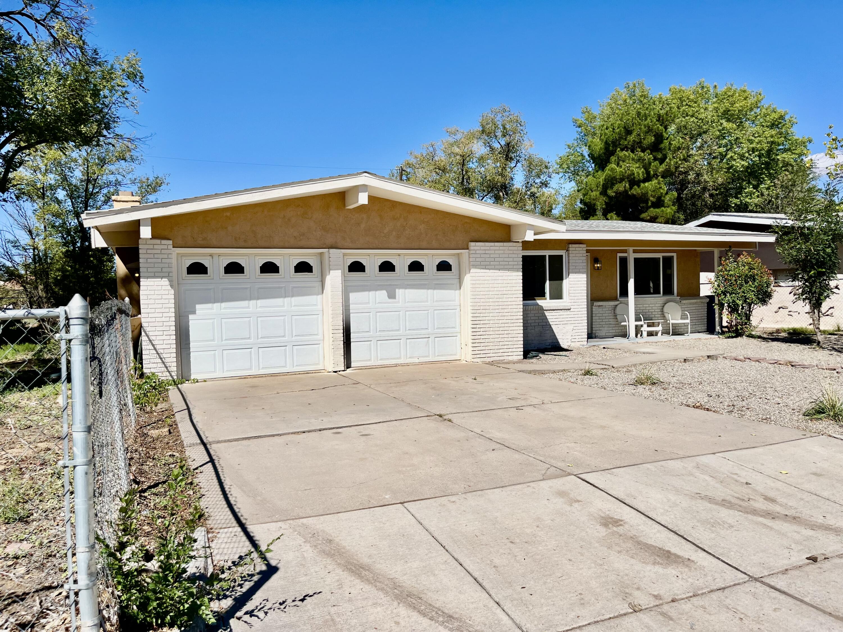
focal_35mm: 26
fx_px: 633
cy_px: 316
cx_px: 422
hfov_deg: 67.3
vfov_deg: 53.1
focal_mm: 5.1
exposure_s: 1/5848
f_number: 1.6
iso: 50
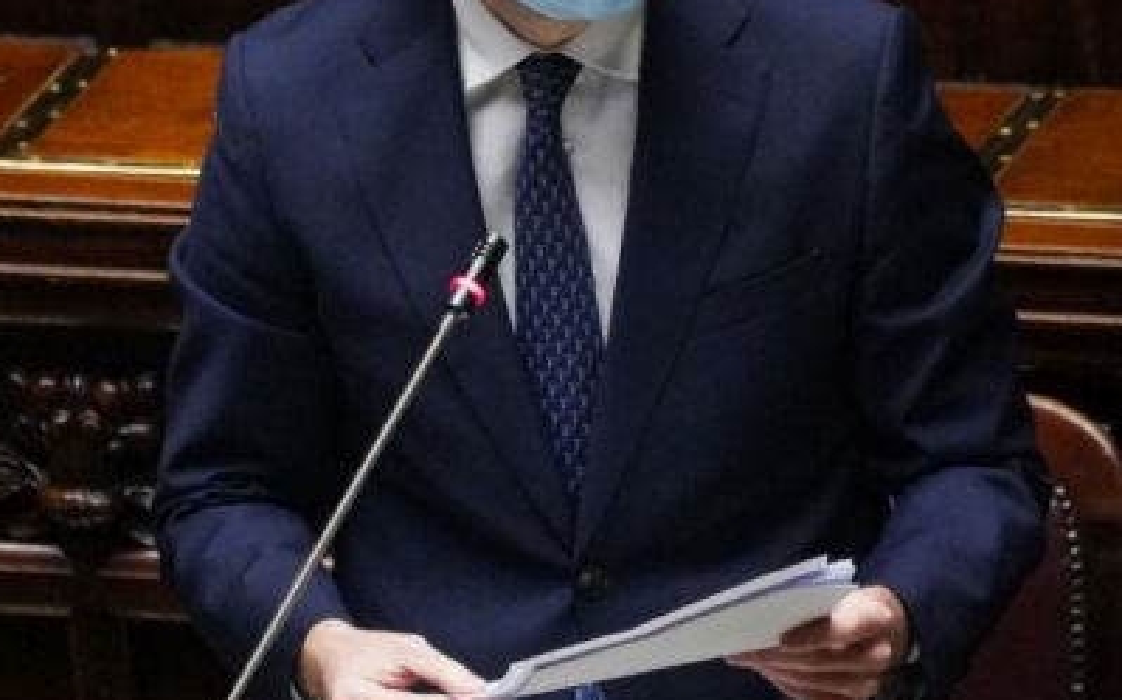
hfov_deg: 1.9
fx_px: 34600
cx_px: 450
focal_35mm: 1132
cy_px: 202
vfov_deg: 1.2
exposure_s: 1/200
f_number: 5.6
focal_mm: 385
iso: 12800
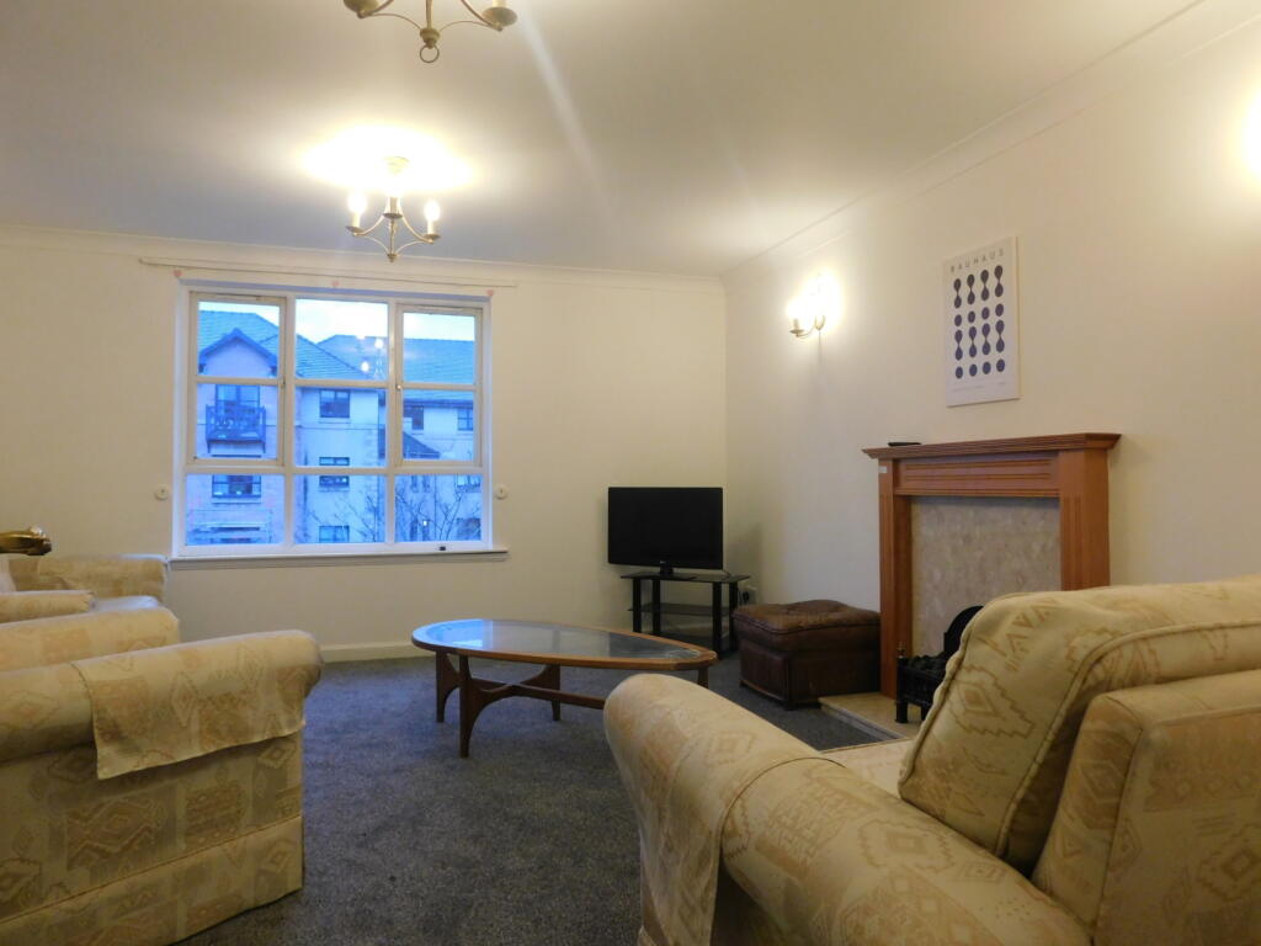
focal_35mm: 23
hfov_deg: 73.9
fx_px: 838
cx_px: 630
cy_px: 473
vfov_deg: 58.9
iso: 360
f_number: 3
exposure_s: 1/30
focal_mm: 4
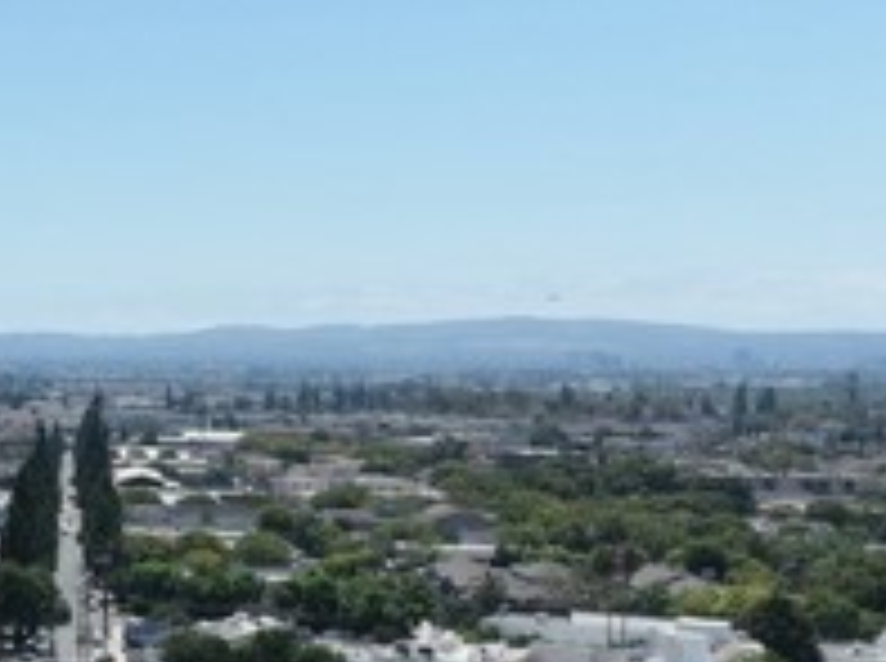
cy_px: 354
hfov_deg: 20.4
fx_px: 1993
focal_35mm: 78
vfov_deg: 18.8
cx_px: -540
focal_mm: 12.29
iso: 100
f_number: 2.8
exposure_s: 1/640
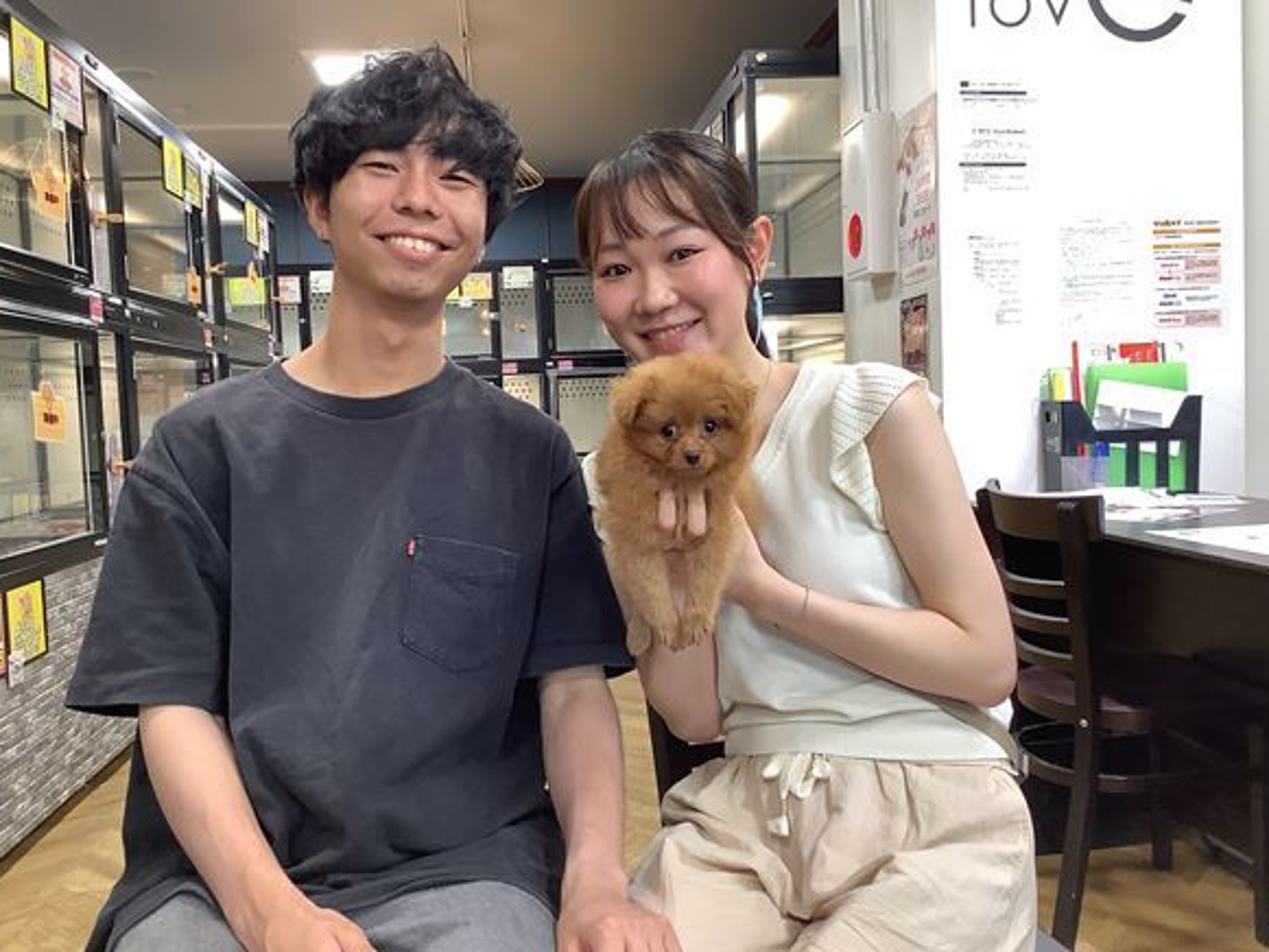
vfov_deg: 44.2
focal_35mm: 32
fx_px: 1173
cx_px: 629
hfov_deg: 56.8
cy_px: 474
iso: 125
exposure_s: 1/50
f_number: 2.4
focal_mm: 3.3
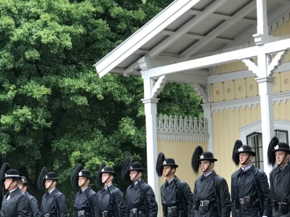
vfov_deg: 12.9
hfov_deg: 17.0
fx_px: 963
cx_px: 73
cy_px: 137
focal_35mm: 115
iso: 50
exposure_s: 1/50
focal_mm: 6.6
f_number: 2.8
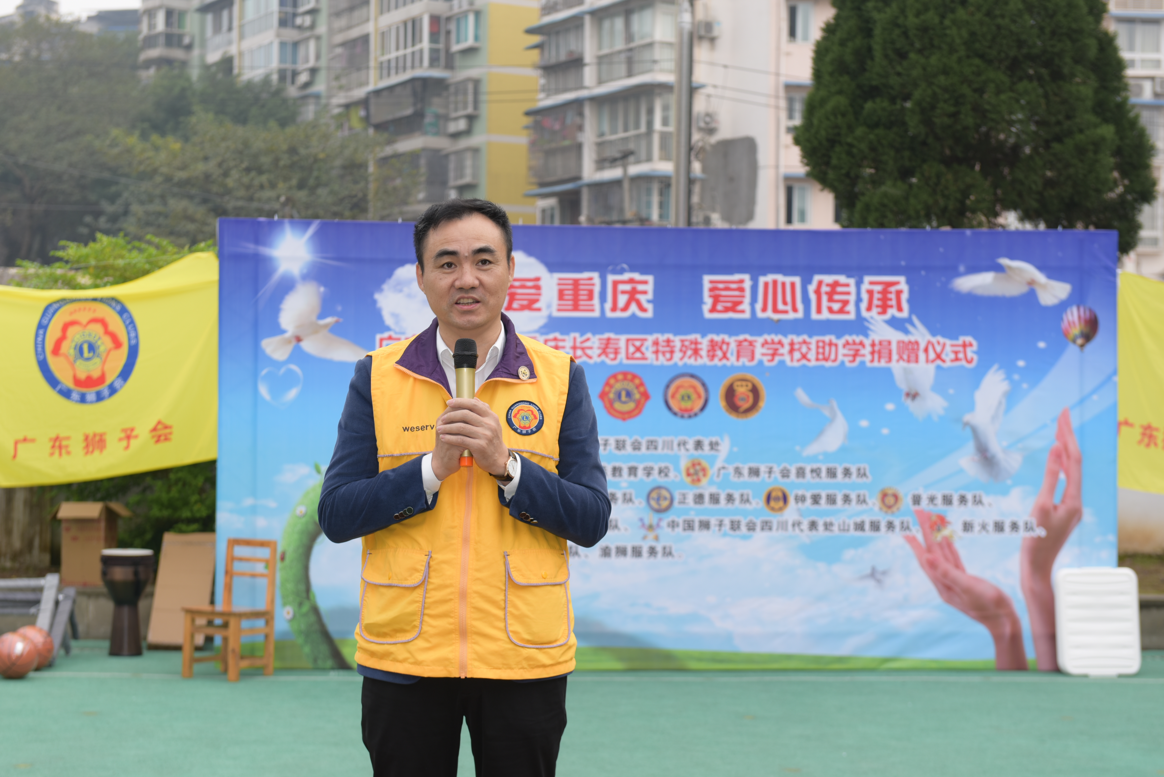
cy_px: 388
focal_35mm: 66
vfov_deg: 20.6
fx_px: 2135
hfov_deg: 30.5
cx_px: 582
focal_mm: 66
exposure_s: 1/200
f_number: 5
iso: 100
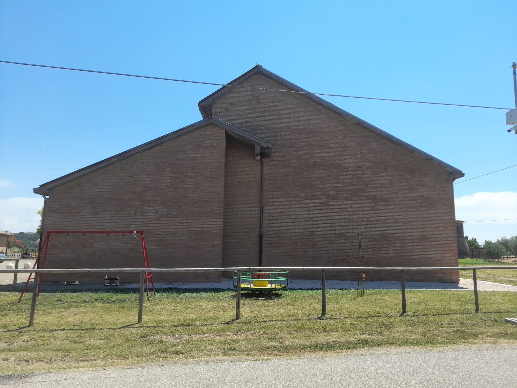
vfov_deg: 54.9
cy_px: 194
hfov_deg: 69.4
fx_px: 373
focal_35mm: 25
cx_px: 258
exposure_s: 1/707
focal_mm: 4.6
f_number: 2
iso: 20
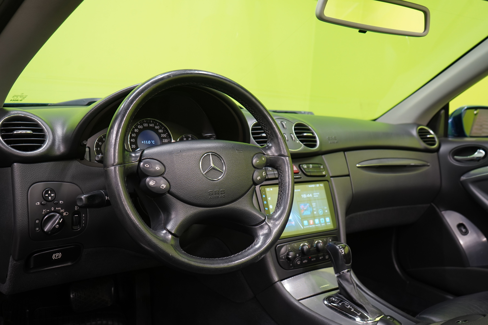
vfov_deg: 40.0
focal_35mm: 33
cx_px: 244
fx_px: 447
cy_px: 162
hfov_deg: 57.2
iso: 1000
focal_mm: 33
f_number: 5.6
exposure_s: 1/25
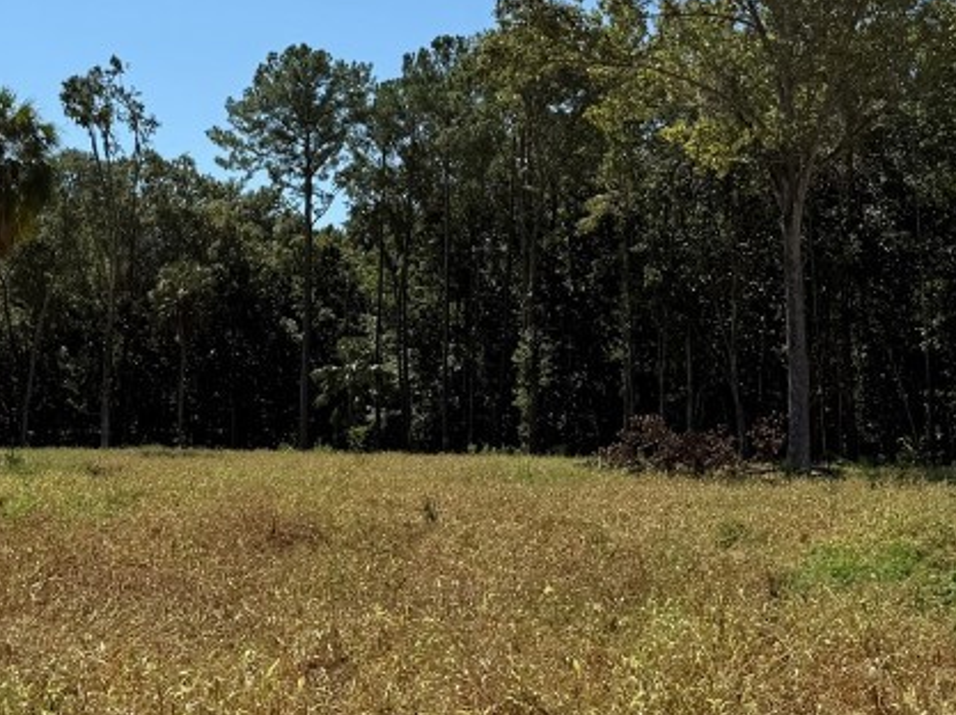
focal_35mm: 59
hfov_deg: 31.9
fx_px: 1628
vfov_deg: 24.4
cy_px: 151
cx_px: 193
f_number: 1.78
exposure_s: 1/6173
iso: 80
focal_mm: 6.76
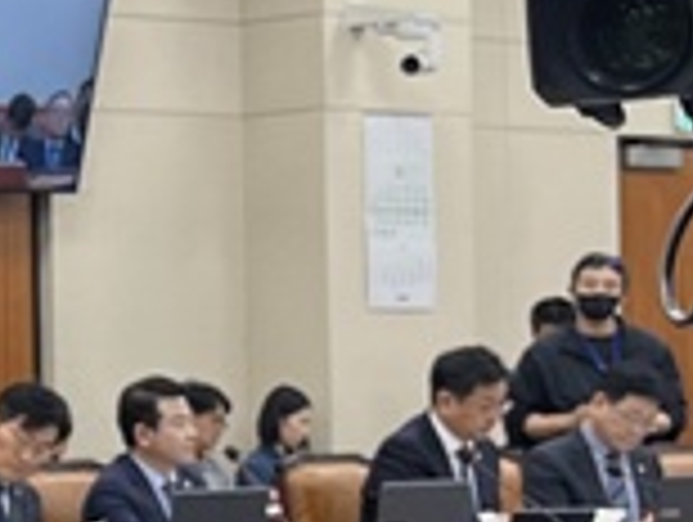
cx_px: -918
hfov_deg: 12.0
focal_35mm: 135
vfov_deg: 11.0
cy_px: 454
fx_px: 2707
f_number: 1.6
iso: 64
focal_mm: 5.1
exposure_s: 1/60
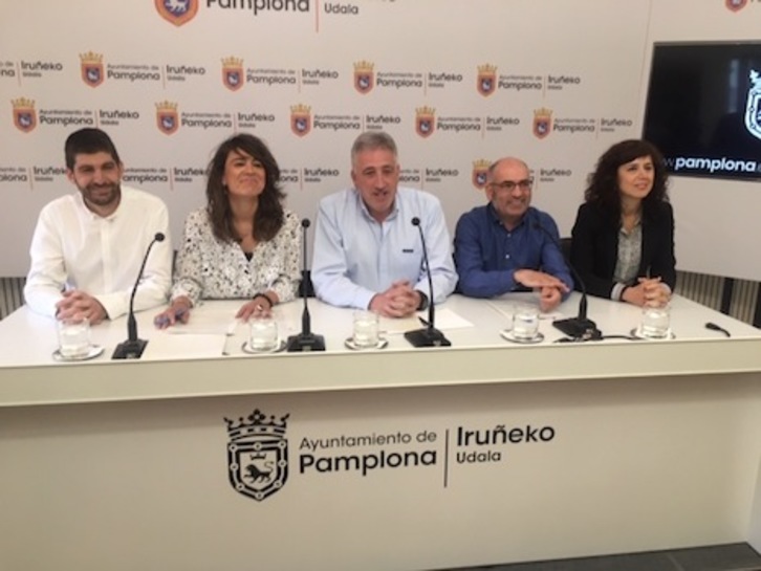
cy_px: 286
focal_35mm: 29
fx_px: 638
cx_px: 380
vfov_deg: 48.3
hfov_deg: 61.6
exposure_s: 1/33
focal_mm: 4.15
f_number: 2.2
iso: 80
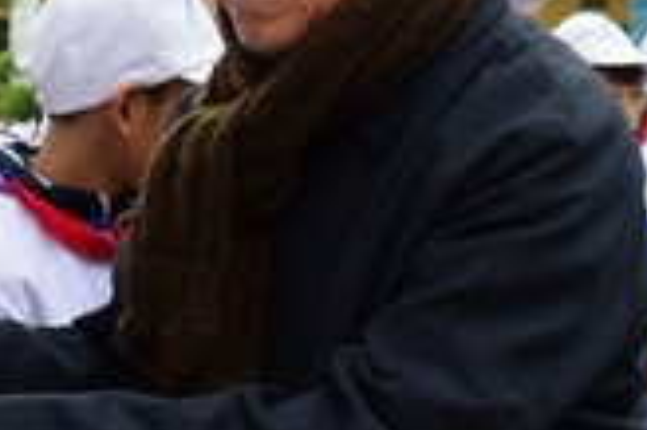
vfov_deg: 10.1
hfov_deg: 15.2
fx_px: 2424
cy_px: 24
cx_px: 201
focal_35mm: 135
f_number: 6.3
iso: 320
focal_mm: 34
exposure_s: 1/100
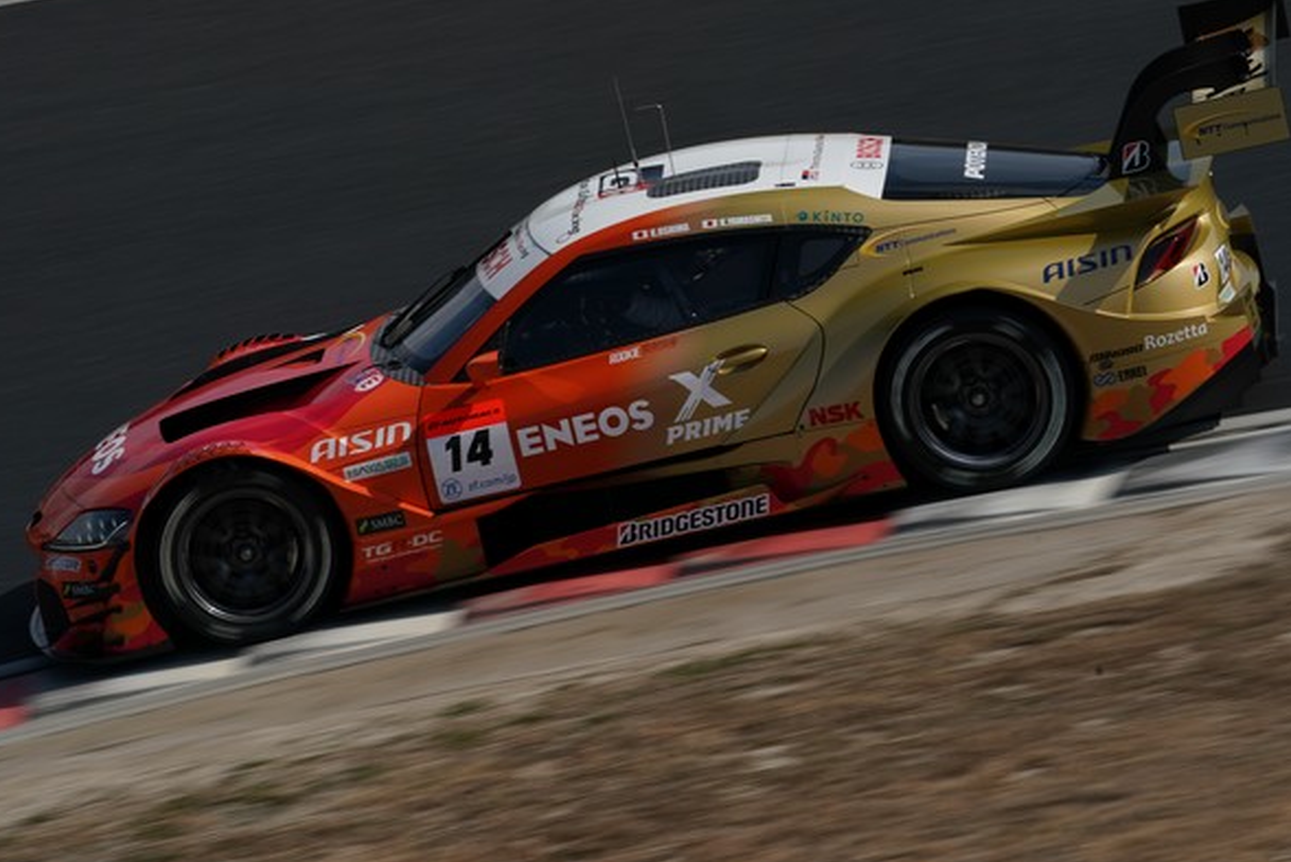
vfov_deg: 4.5
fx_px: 11047
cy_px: 368
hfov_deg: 6.7
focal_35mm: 308
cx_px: 585
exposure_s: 1/250
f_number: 20
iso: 200
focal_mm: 252
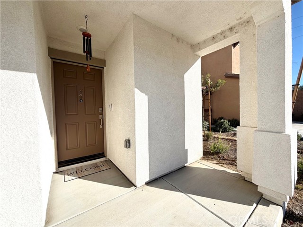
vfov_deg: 85.7
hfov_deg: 102.1
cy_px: 114
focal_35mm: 14
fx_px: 123
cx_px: 152
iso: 20
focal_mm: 2.22
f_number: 2.2
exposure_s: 1/1189
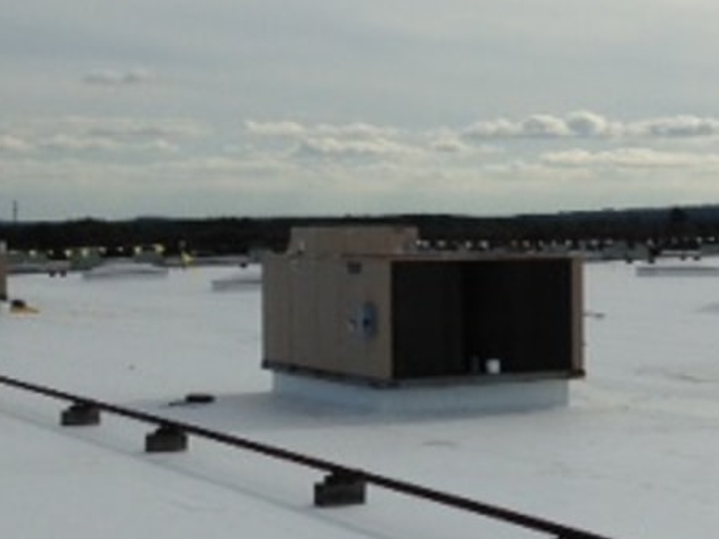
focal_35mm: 97
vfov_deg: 15.2
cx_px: 756
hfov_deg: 19.5
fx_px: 2015
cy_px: 306
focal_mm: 4.12
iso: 50
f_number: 2.4
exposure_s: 1/4926
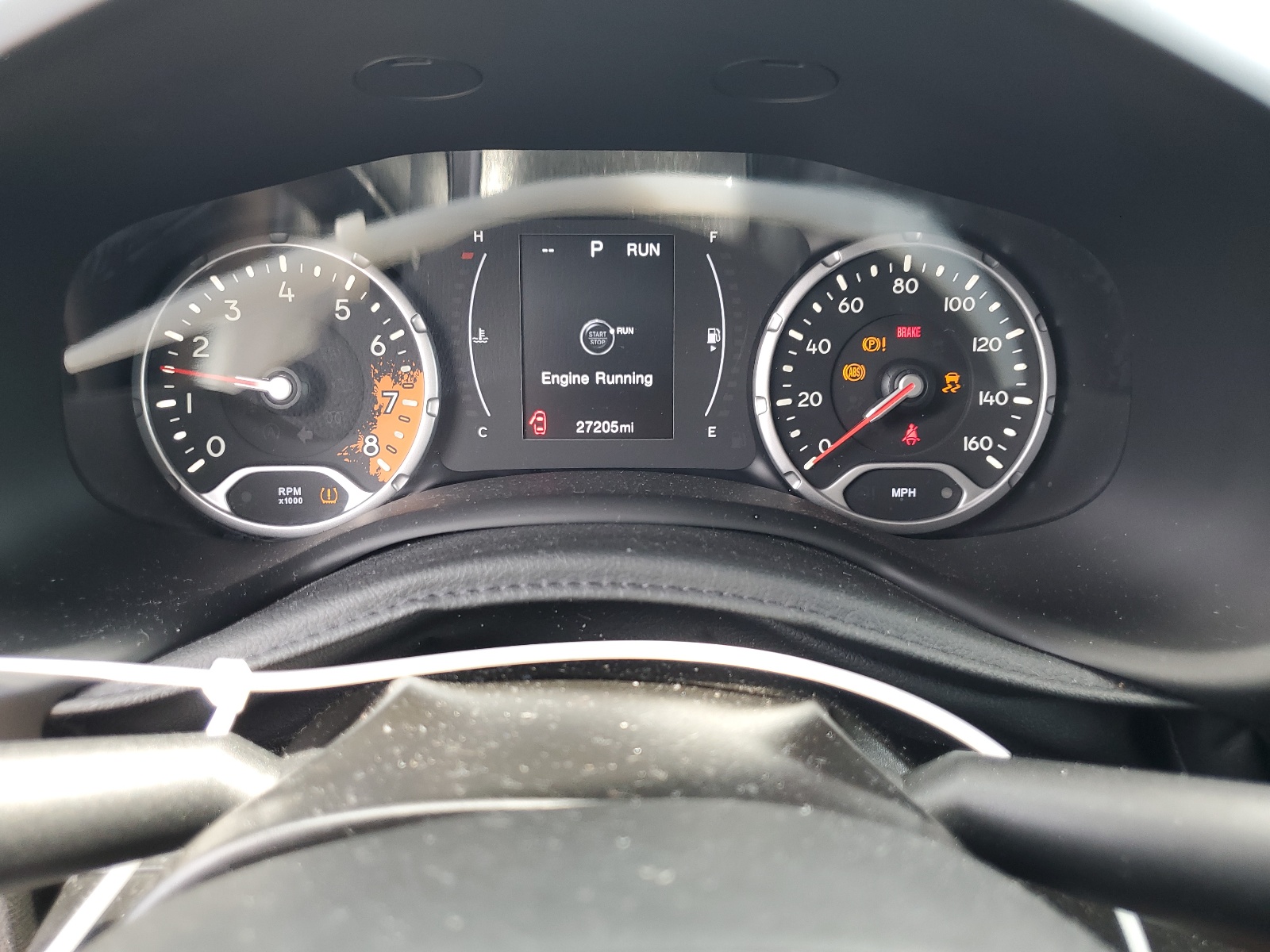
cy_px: 476
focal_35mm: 26
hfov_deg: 67.3
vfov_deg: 53.1
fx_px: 954
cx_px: 635
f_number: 1.5
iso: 54
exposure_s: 1/60.2
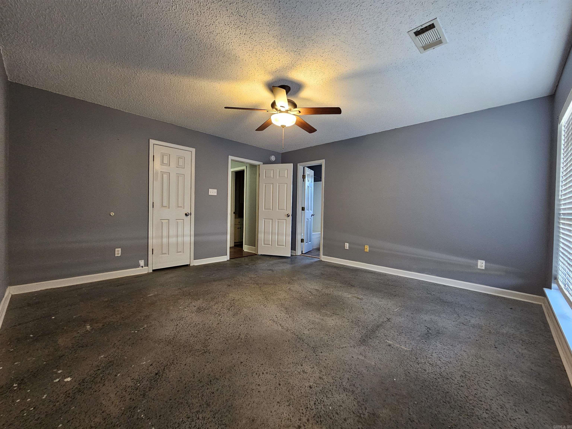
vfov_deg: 89.9
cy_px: 214
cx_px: 286
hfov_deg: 106.2
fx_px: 215
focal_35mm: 13
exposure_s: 1/30
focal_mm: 2.2
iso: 400
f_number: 2.2
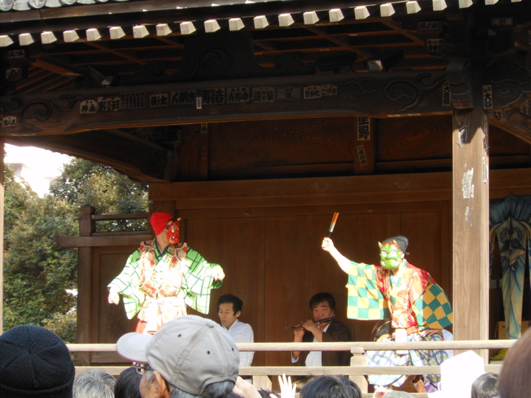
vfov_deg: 10.5
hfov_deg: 14.0
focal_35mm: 141
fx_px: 2163
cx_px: 266
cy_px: 199
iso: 100
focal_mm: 25.3
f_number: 5.5
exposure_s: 1/60
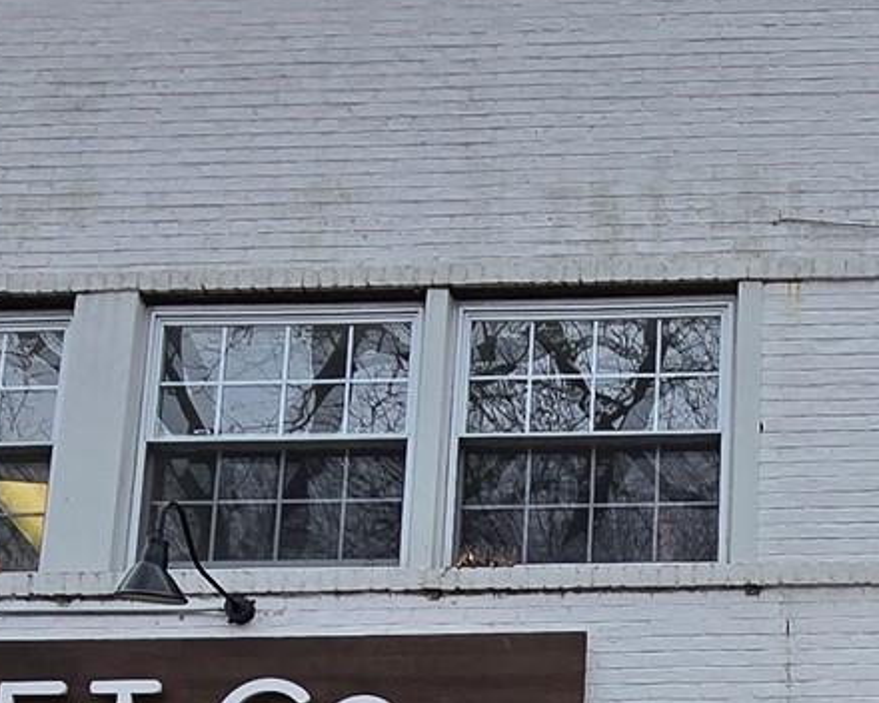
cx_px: 1025
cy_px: 1152
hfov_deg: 28.3
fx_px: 1535
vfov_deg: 20.6
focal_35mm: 59
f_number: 2.2
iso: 50
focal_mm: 2.2
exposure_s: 1/237
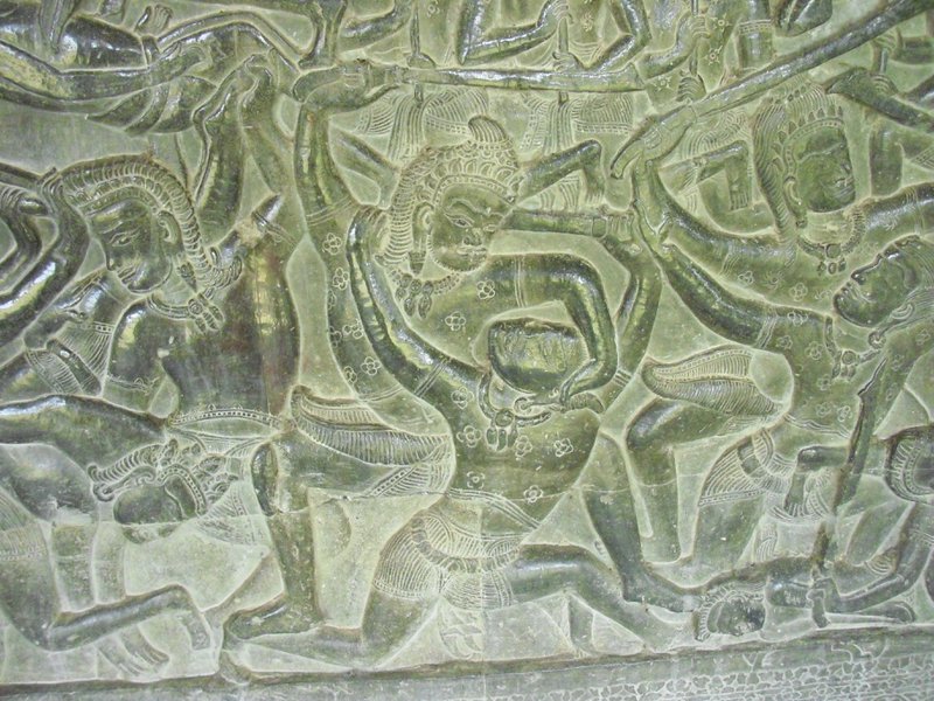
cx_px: 467
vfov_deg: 37.7
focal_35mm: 38
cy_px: 350
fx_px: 1025
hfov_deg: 49.0
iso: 400
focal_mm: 6.2
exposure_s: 1/100
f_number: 2.8
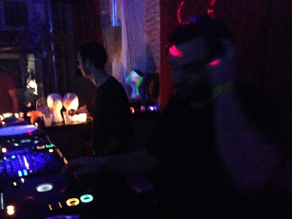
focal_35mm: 66
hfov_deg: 29.4
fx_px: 557
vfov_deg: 22.3
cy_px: 110
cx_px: 146
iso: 3200
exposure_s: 1/15
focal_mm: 4.12
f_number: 2.4
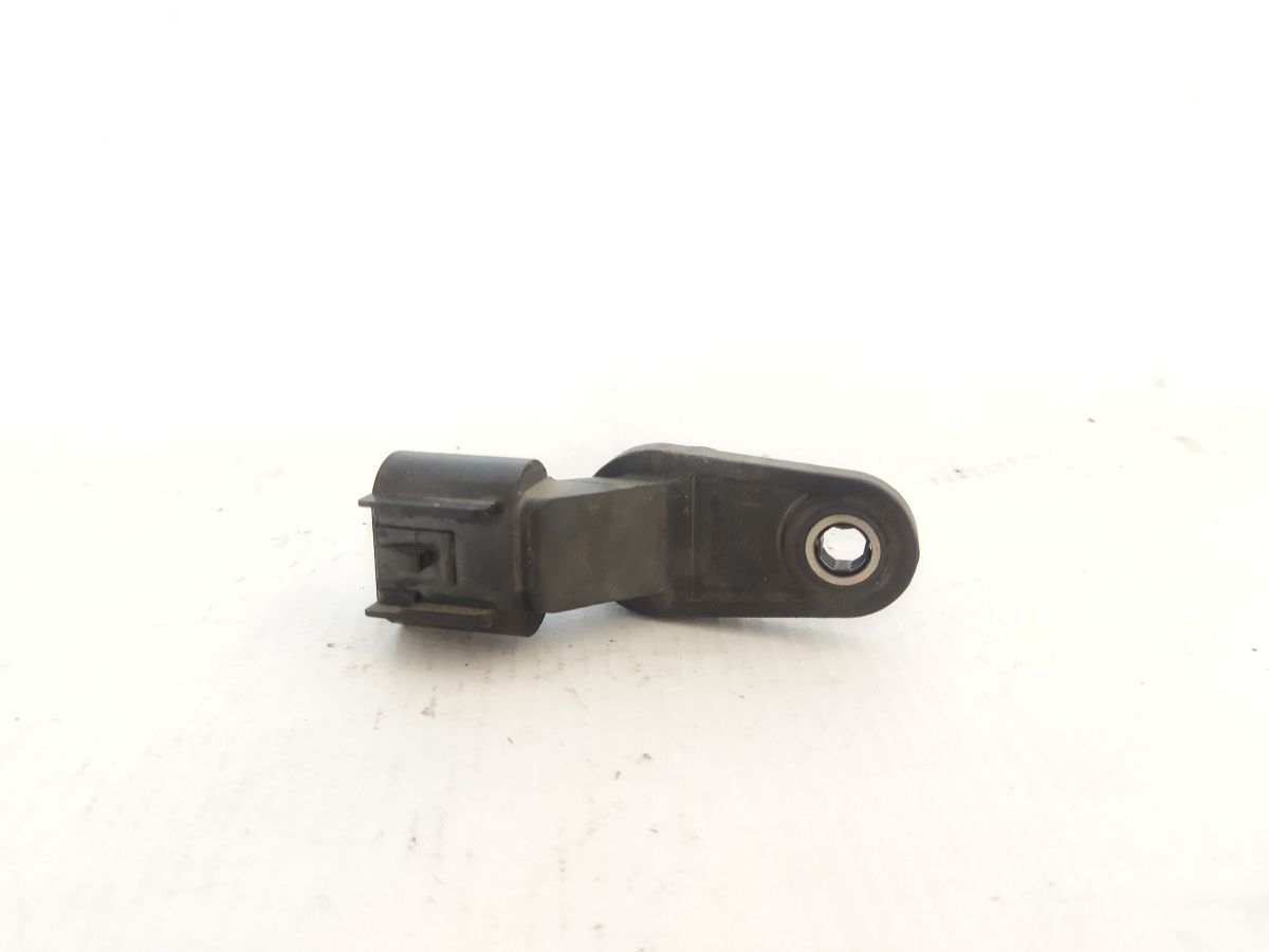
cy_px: 476
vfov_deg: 51.4
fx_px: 990
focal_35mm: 27
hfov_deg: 65.3
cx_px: 634
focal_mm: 4.71
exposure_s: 1/33
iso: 438
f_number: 1.79
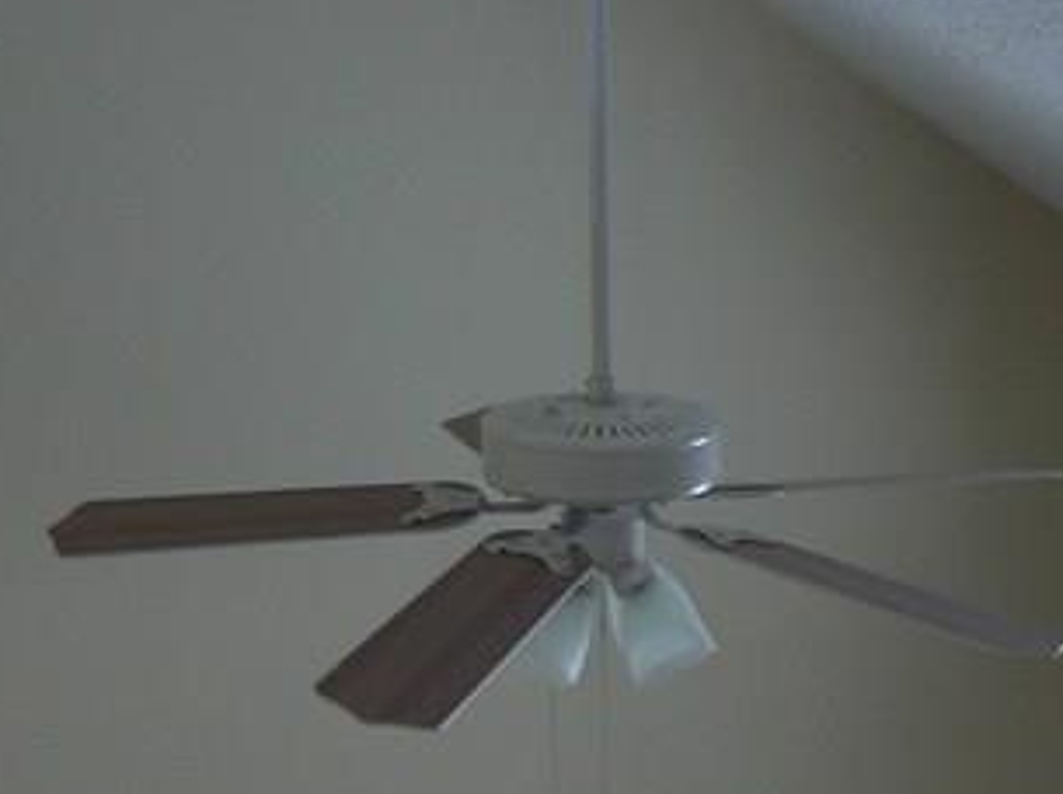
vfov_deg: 11.6
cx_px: 1453
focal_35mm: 121
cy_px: 1282
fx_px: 3711
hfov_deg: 15.4
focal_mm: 6
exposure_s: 1/50
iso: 80
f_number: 2.8
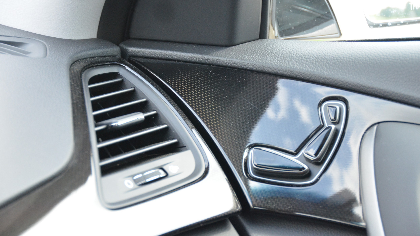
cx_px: 211
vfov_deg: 8.5
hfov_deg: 15.1
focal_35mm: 142
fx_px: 1581
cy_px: 107
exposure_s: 1/320
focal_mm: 90
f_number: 5.3
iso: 1600
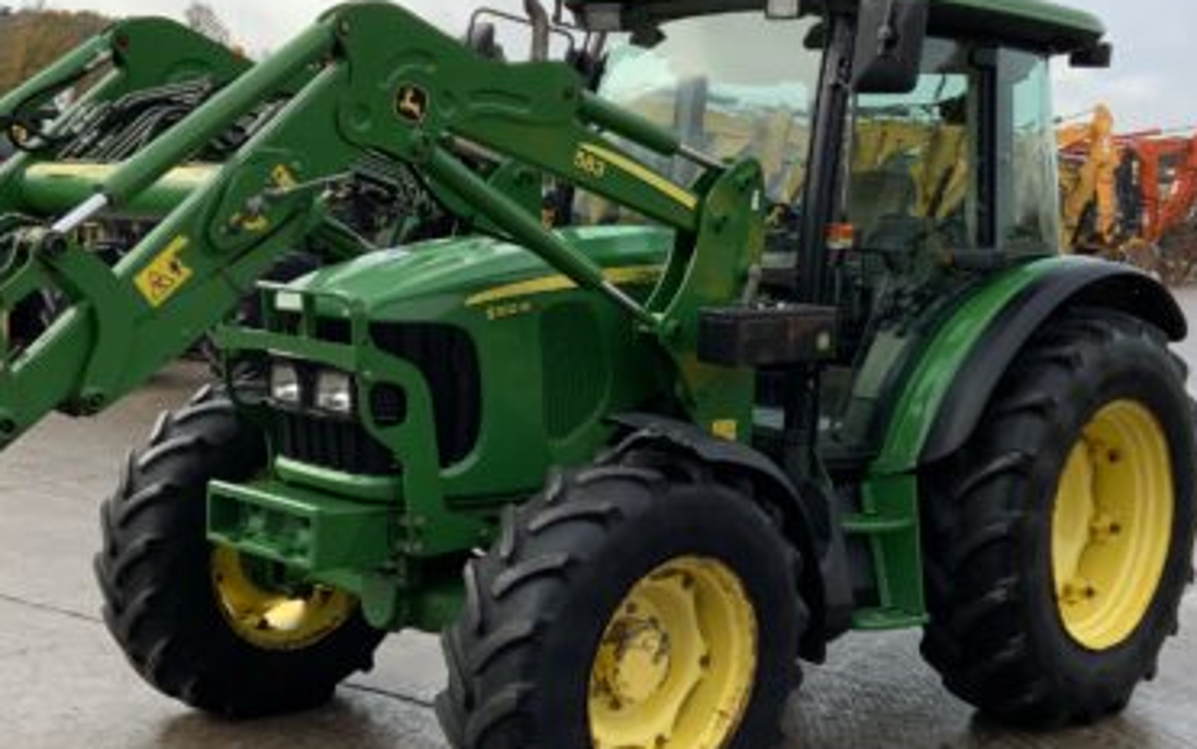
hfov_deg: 38.2
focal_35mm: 53
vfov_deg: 24.4
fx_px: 1729
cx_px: 645
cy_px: 371
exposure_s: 1/1121
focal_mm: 3
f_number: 1.8
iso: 16
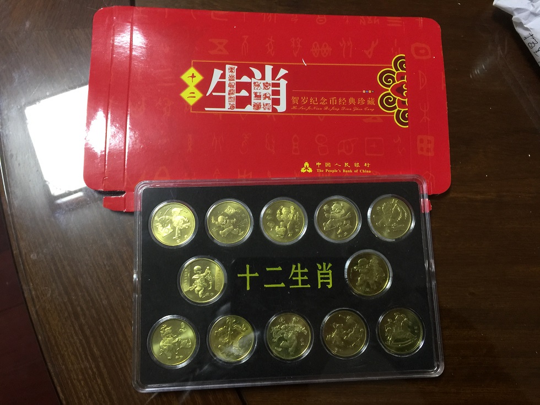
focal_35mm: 29
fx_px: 452
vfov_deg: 48.2
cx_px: 270
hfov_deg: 61.7
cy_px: 202
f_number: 2.2
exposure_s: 1/17
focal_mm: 4.15
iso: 80
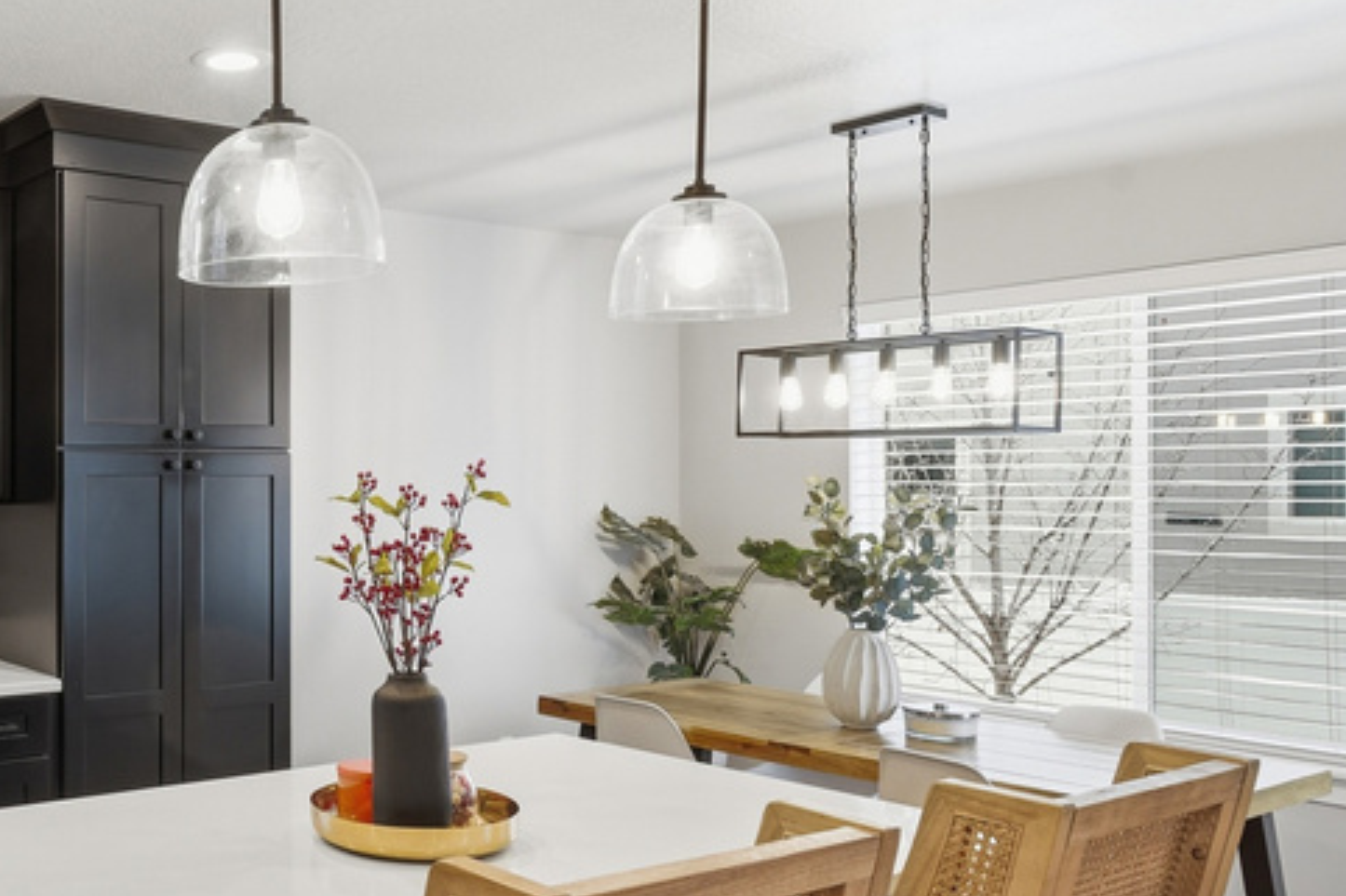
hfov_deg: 48.5
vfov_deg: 37.8
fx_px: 1310
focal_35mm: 35
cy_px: 473
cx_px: 131
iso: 250
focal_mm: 16.5
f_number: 9
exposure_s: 1/160
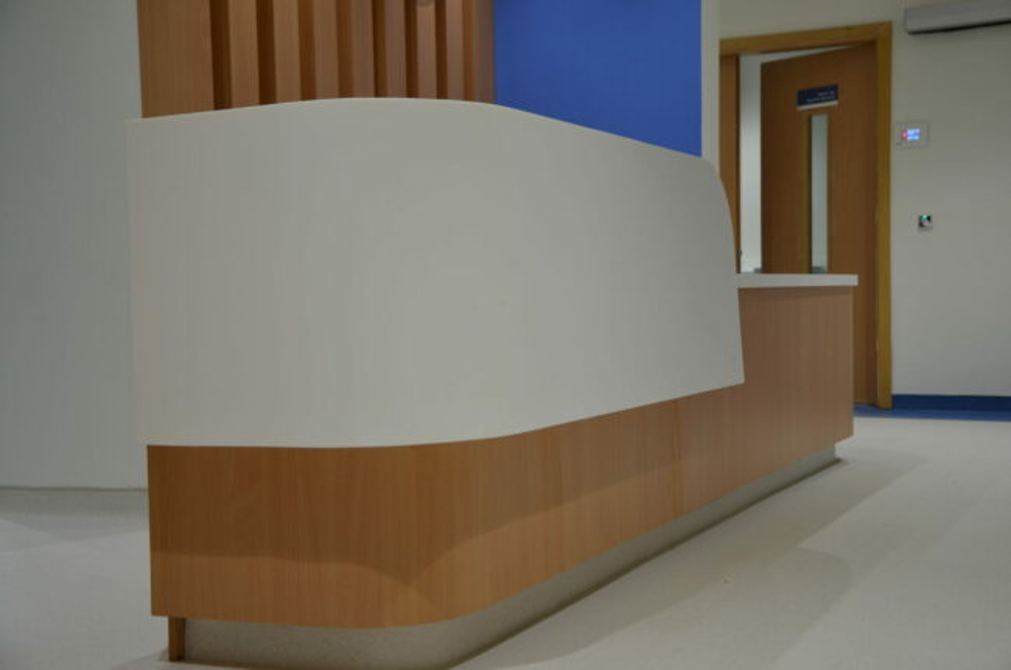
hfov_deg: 38.9
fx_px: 1430
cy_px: 335
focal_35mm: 51
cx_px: 506
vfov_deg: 26.4
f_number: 4.2
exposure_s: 1/80
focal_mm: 34
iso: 320
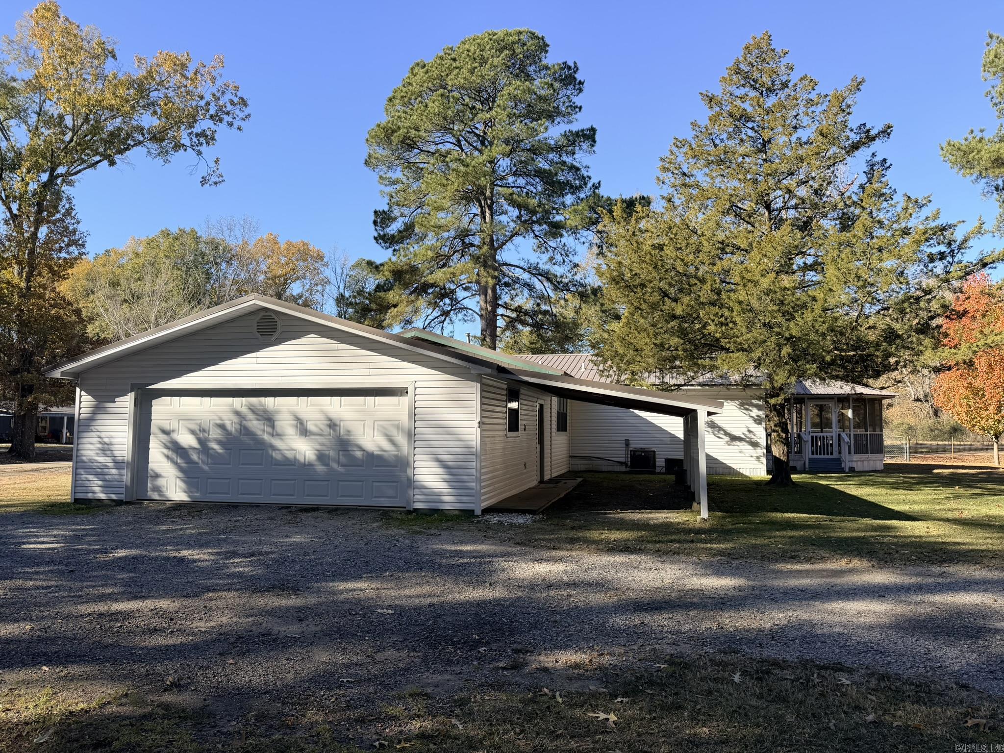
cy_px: 376
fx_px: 696
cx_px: 502
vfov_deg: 56.8
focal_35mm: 24
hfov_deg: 71.6
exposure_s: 1/1522
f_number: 1.78
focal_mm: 6.76
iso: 80
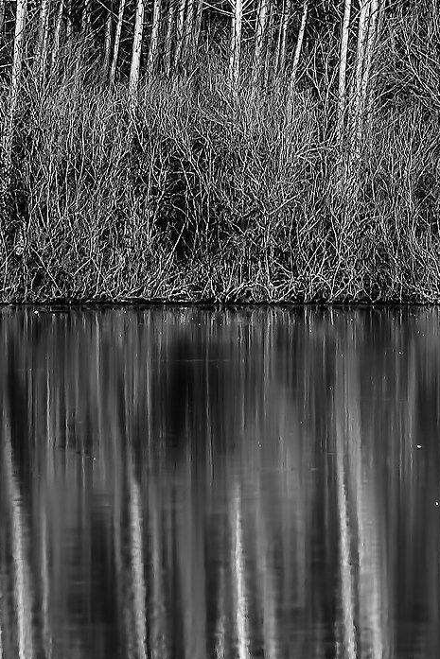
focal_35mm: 1074
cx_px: 422
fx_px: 19679
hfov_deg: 1.3
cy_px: 296
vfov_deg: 1.9
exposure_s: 1/640
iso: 160
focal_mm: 150
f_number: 5.6
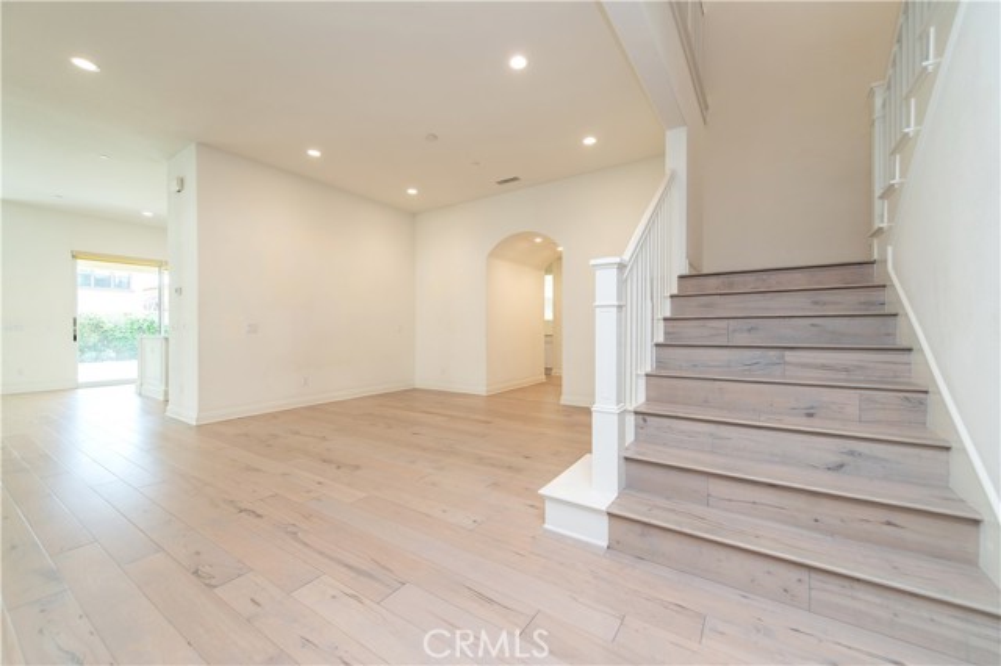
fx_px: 389
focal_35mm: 14
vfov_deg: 81.1
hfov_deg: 104.3
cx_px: 500
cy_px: 333
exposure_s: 1/60
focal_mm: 14
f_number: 4
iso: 280
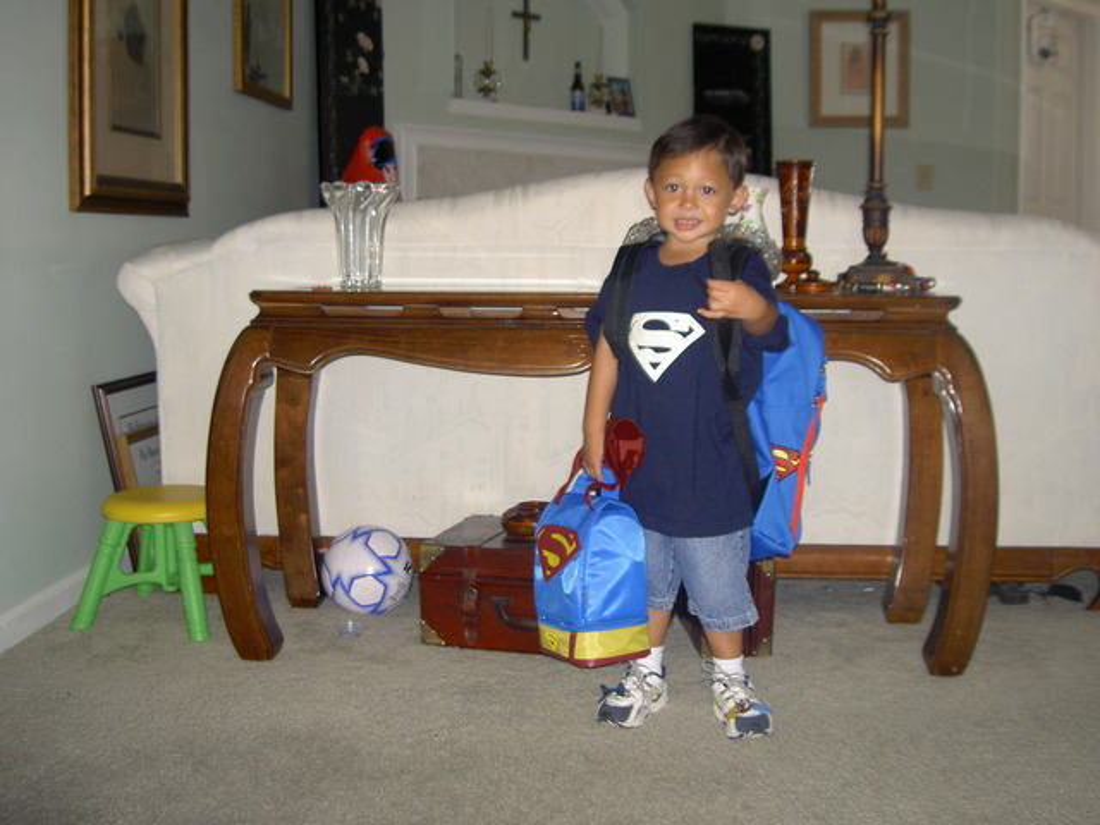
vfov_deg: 36.8
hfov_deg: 47.9
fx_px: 1239
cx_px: 550
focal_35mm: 39
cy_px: 412
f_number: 2.8
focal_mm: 8
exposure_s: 1/15
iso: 100
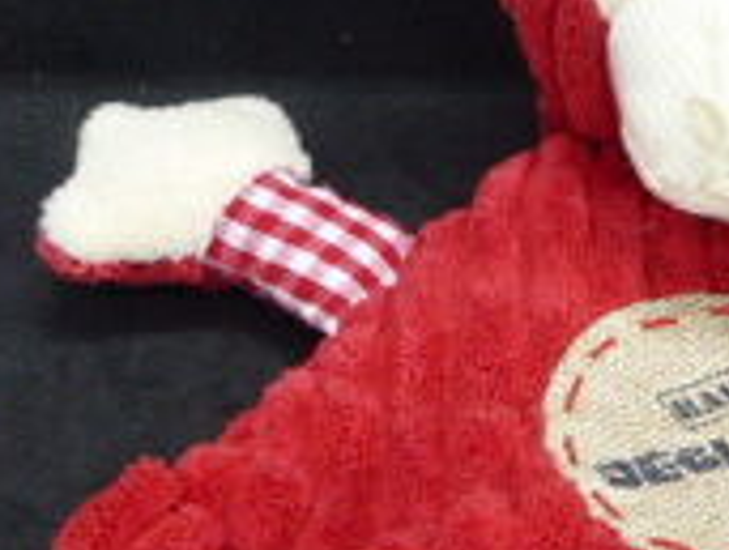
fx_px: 2364
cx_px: 836
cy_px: 350
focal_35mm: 112
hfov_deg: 16.9
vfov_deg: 13.3
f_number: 3.9
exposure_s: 1/60
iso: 400
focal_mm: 6.9
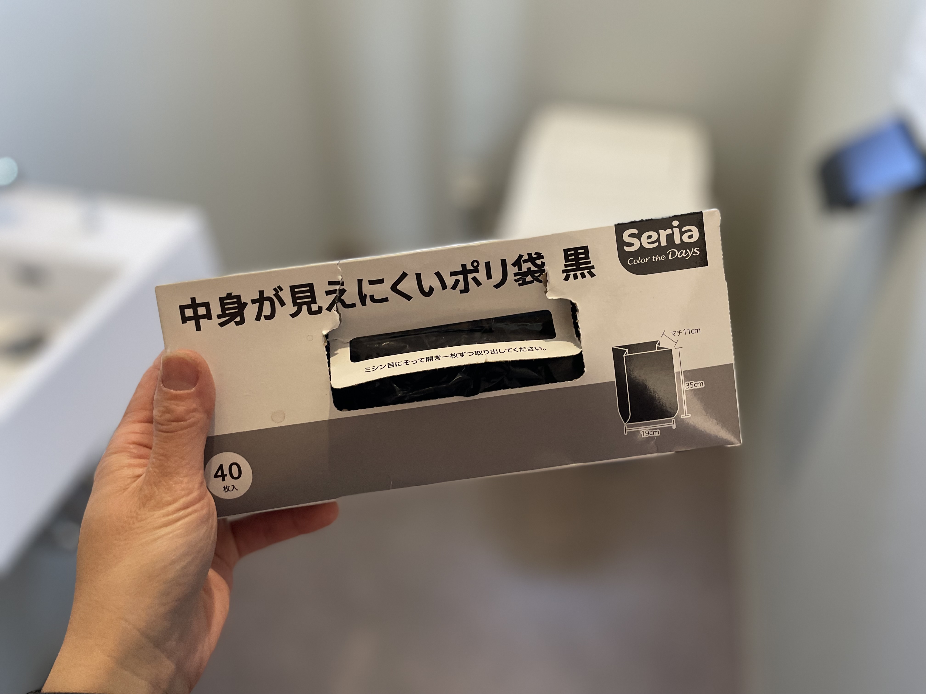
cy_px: 347
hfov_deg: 67.3
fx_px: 696
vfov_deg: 53.1
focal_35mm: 26
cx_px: 463
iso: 200
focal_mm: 4.2
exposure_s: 1/50
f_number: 1.6
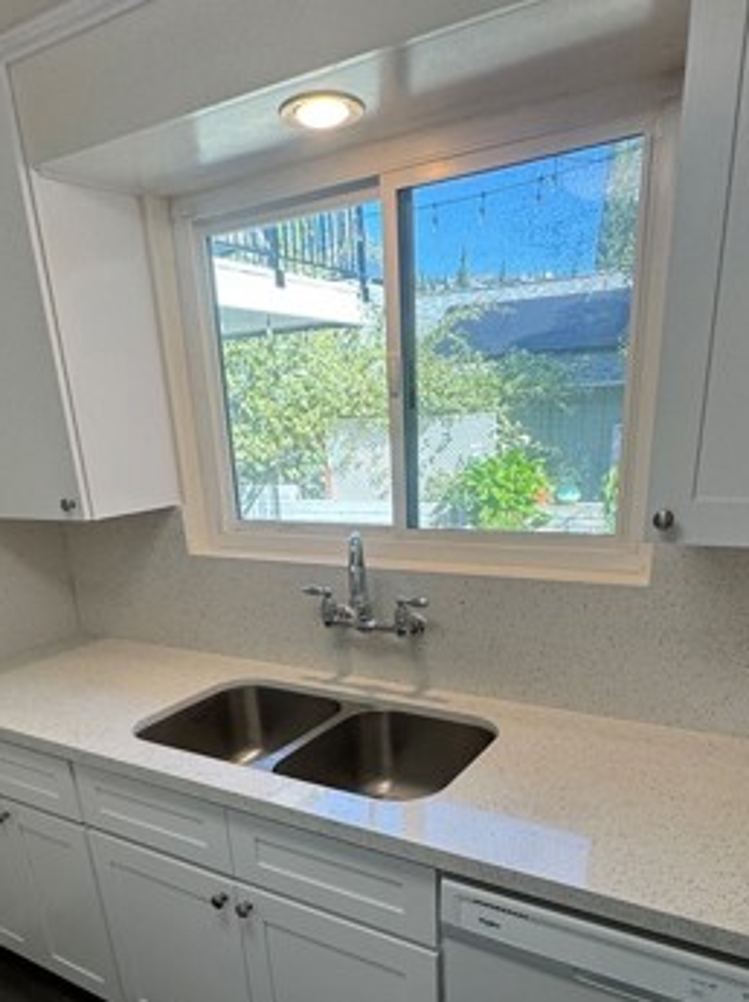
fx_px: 751
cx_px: 360
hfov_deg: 53.0
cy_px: 720
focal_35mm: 26
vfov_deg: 64.3
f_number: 2.2
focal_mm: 2.22
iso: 50
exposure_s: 1/120
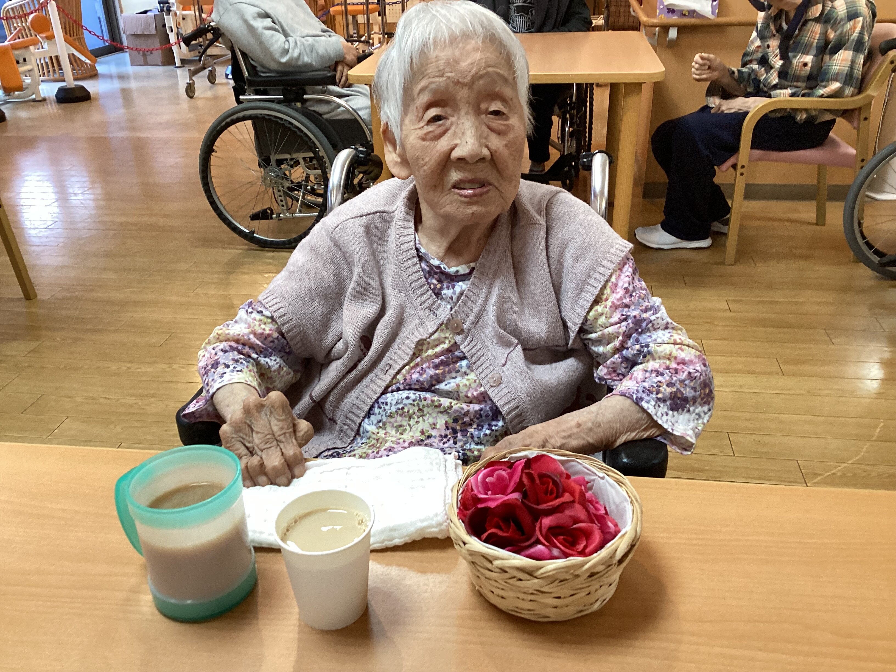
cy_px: 336
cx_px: 448
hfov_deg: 58.4
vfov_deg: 45.4
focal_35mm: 31
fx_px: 802
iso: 200
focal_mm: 3.3
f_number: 2.4
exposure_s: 1/60
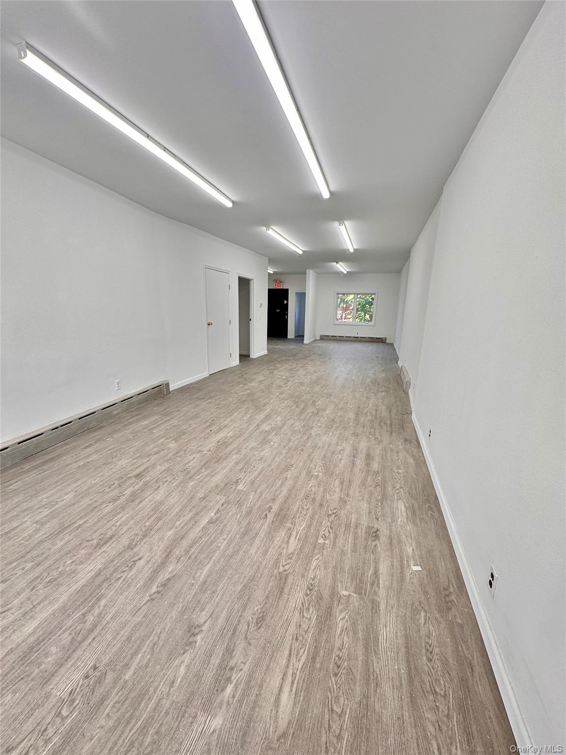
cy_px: 378
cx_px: 283
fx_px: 305
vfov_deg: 102.1
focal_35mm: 14
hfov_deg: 85.7
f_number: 2.2
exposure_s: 1/99
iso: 80
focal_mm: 2.22
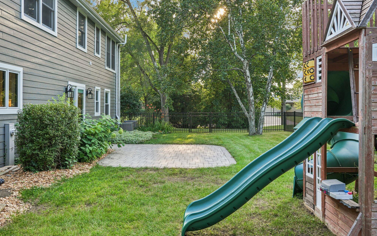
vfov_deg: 38.8
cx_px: 189
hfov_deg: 58.9
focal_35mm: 33
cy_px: 112
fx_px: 334
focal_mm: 31.5
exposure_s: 1/40
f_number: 8
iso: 320
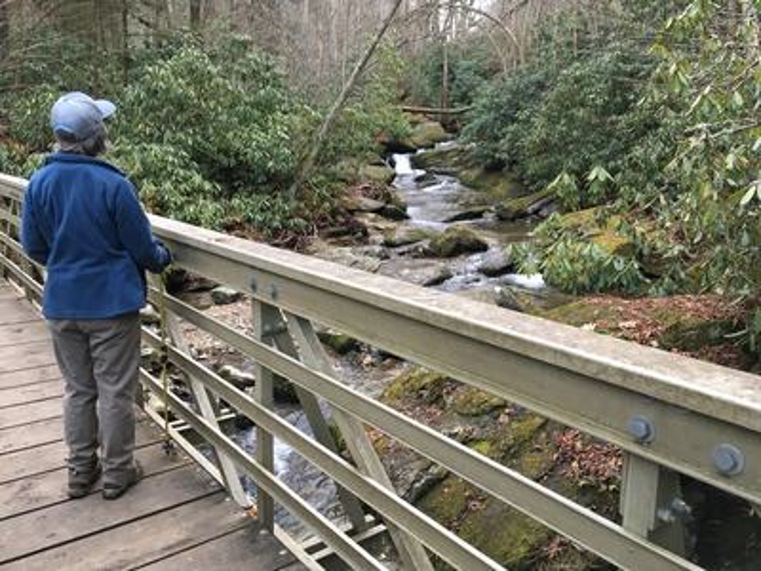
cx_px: 380
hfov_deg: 61.7
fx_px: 638
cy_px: 286
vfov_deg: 48.2
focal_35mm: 29
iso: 50
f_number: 2.2
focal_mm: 4.15
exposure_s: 1/30
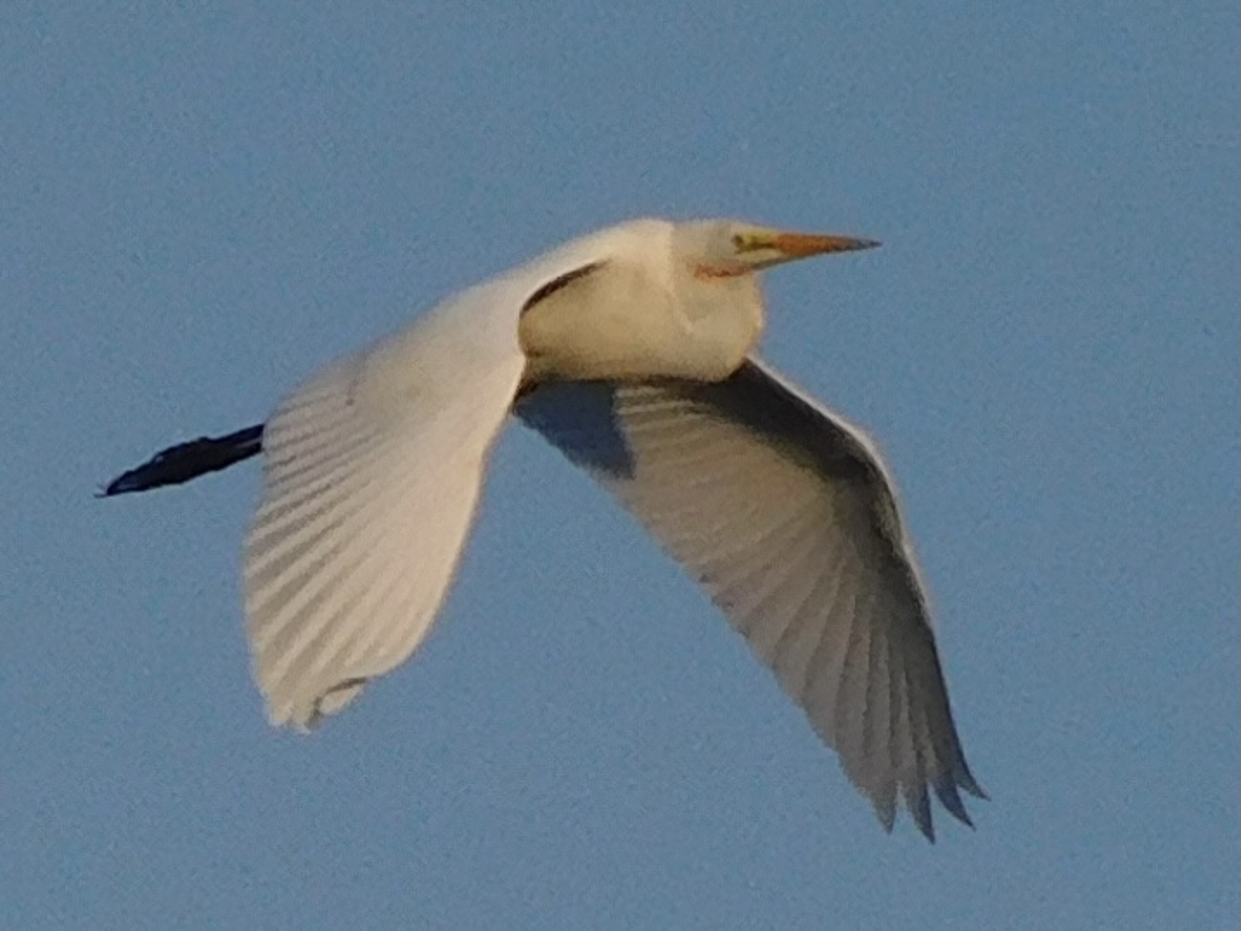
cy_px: 466
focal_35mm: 450
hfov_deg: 4.4
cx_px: 620
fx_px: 16135
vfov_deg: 3.3
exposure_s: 1/800
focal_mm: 80.6
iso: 125
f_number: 5.6
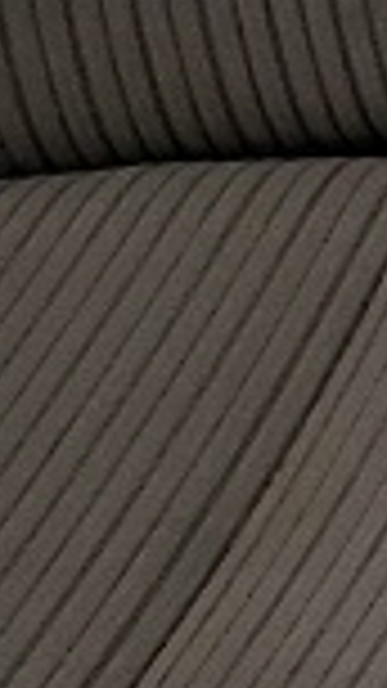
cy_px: -1763
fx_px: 5421
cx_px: 2236
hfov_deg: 3.6
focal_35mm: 297
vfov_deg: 6.3
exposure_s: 1/120
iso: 60
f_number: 1.5
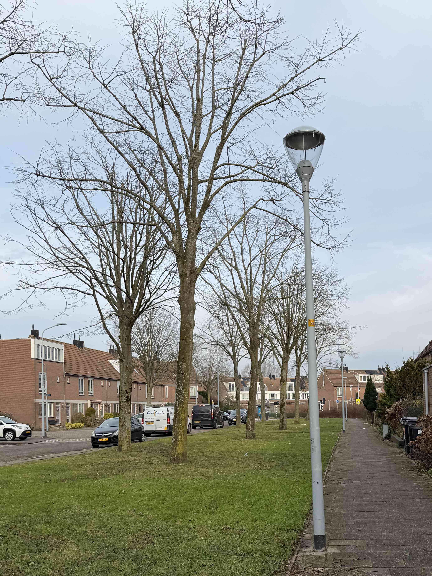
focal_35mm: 37
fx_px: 616
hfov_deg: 38.6
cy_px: 382
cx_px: 251
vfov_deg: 49.3
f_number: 1.78
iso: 80
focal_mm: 6.76
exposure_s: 1/2232
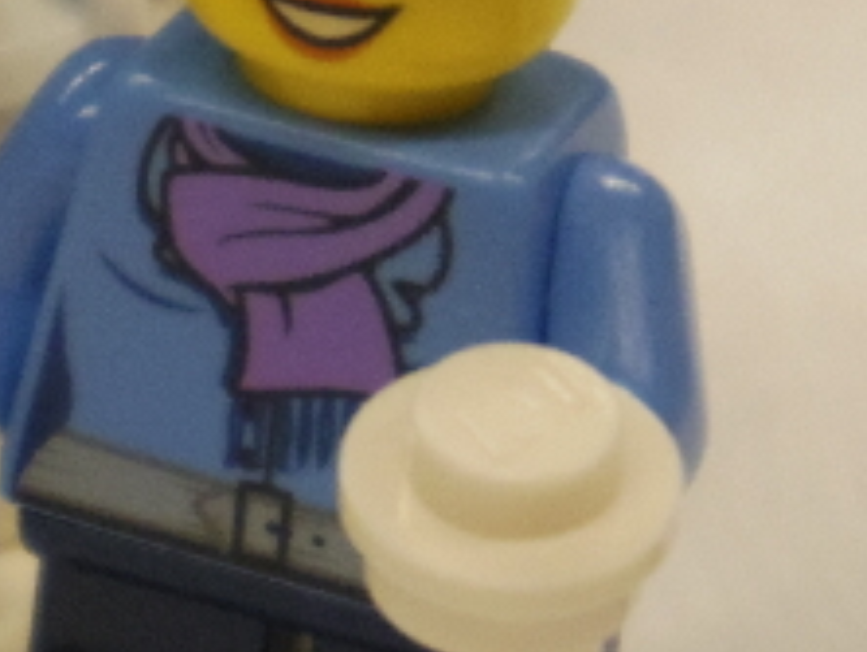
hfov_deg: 8.8
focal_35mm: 224
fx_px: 5616
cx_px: 23
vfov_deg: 6.6
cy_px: 238
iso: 1000
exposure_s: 1/125
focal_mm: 14.9
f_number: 4.5
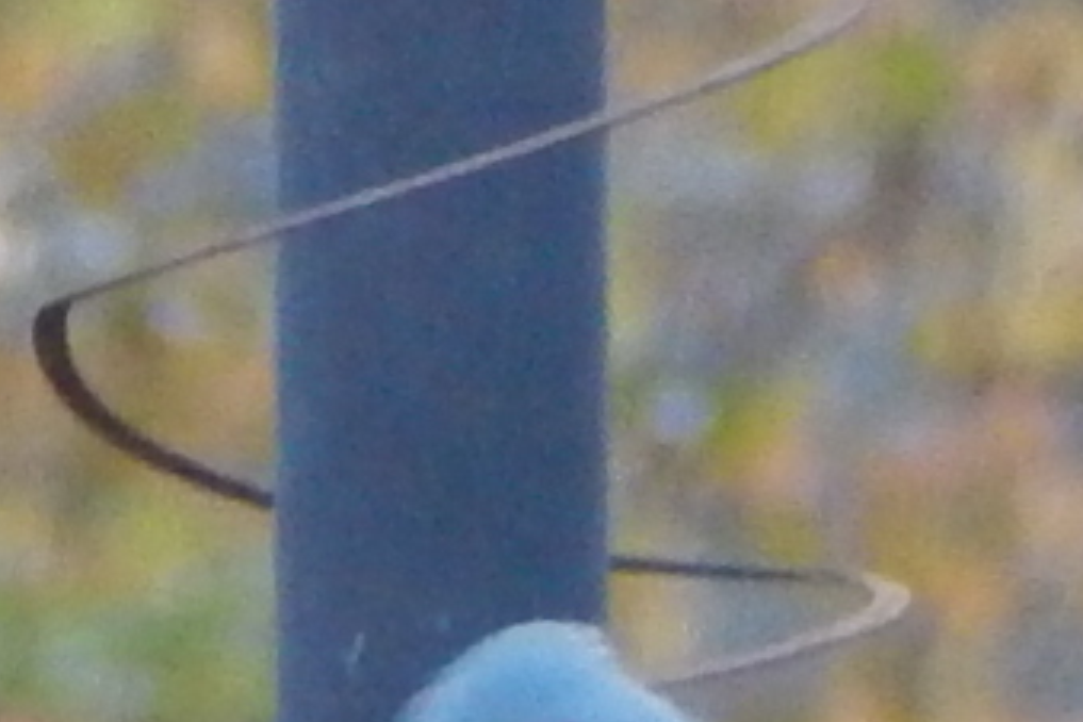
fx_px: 17176
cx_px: 1259
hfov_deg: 3.6
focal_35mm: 571
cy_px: 1089
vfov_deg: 2.4
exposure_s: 1/25
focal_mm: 32.8
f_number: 5.3
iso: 400
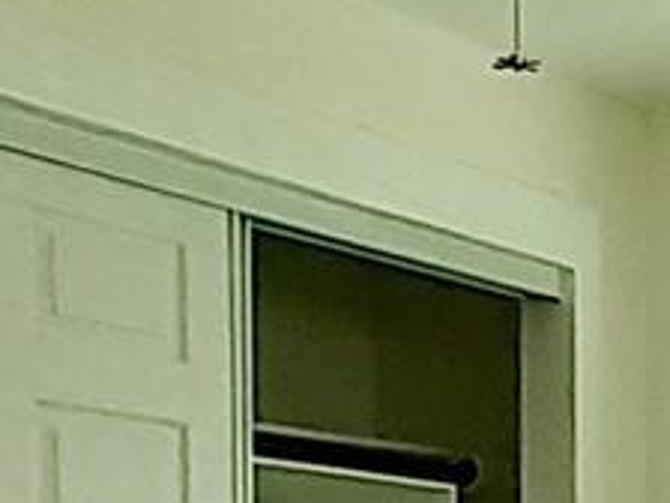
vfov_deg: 14.8
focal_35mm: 93
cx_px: 957
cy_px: 752
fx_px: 1800
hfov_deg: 18.9
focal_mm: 1.13
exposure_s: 1/201
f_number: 2.2
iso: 40
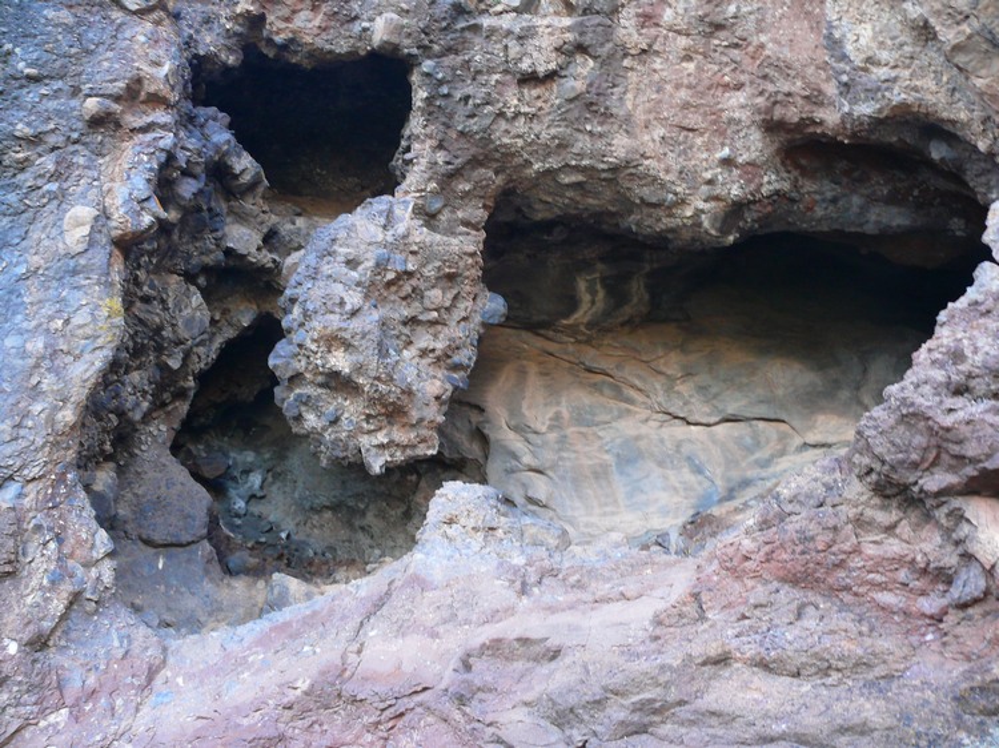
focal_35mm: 35
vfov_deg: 40.7
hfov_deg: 52.6
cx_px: 500
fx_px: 1010
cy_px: 374
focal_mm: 7.4
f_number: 2.8
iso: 200
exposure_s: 1/30
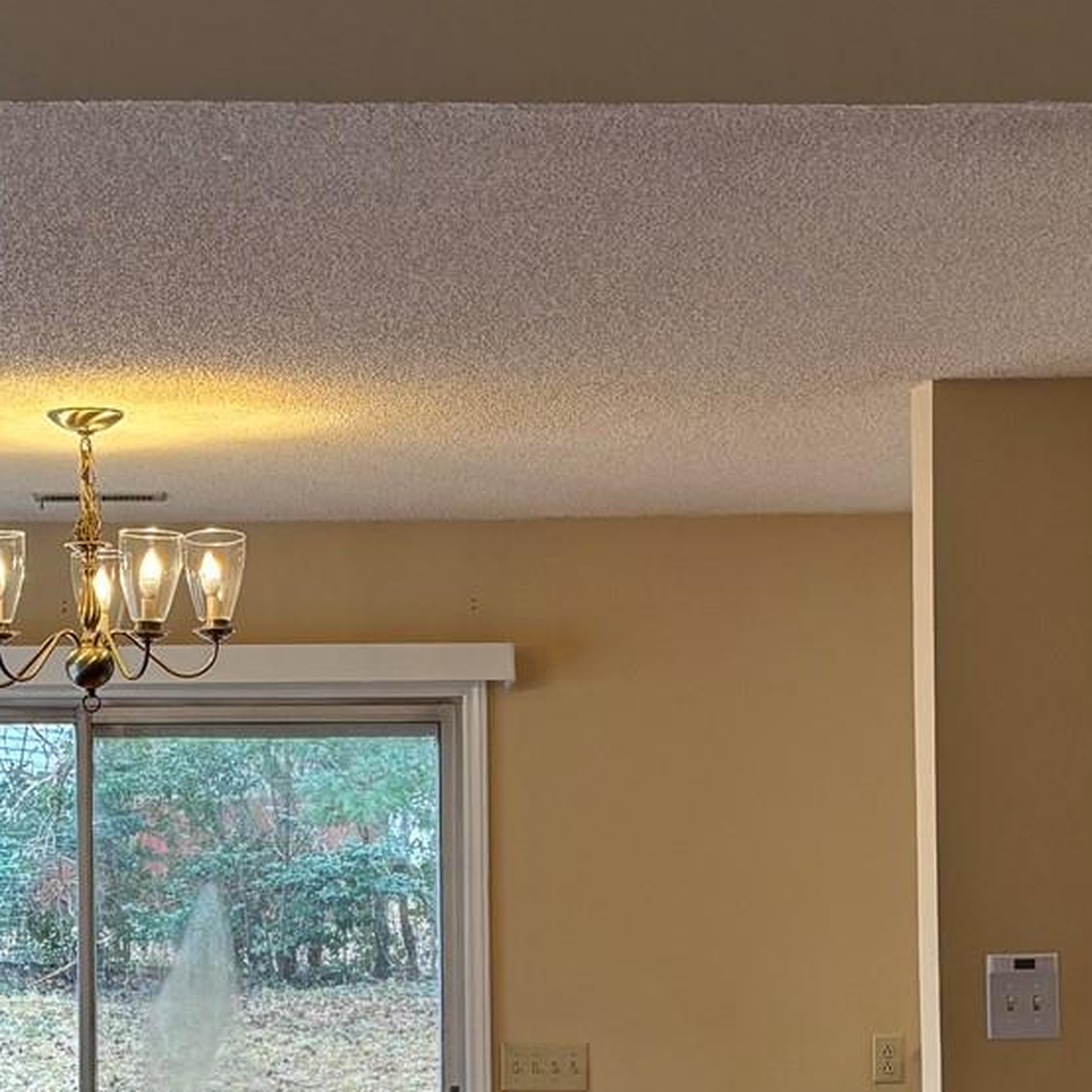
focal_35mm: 85
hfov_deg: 20.3
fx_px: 3034
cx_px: 294
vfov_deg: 20.2
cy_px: 838
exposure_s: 1/120
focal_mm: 5.96
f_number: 1.6
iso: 100
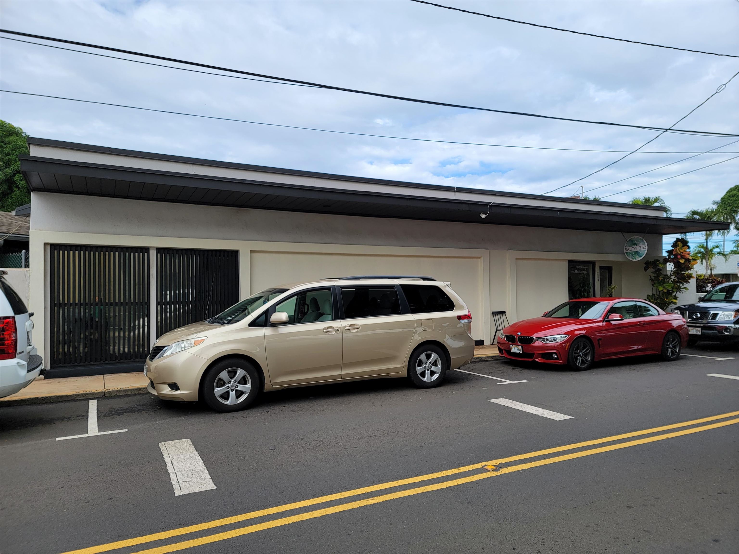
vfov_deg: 56.8
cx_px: 370
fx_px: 512
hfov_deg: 71.6
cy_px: 277
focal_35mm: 24
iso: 16
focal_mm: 6.7
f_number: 1.8
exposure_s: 1/488
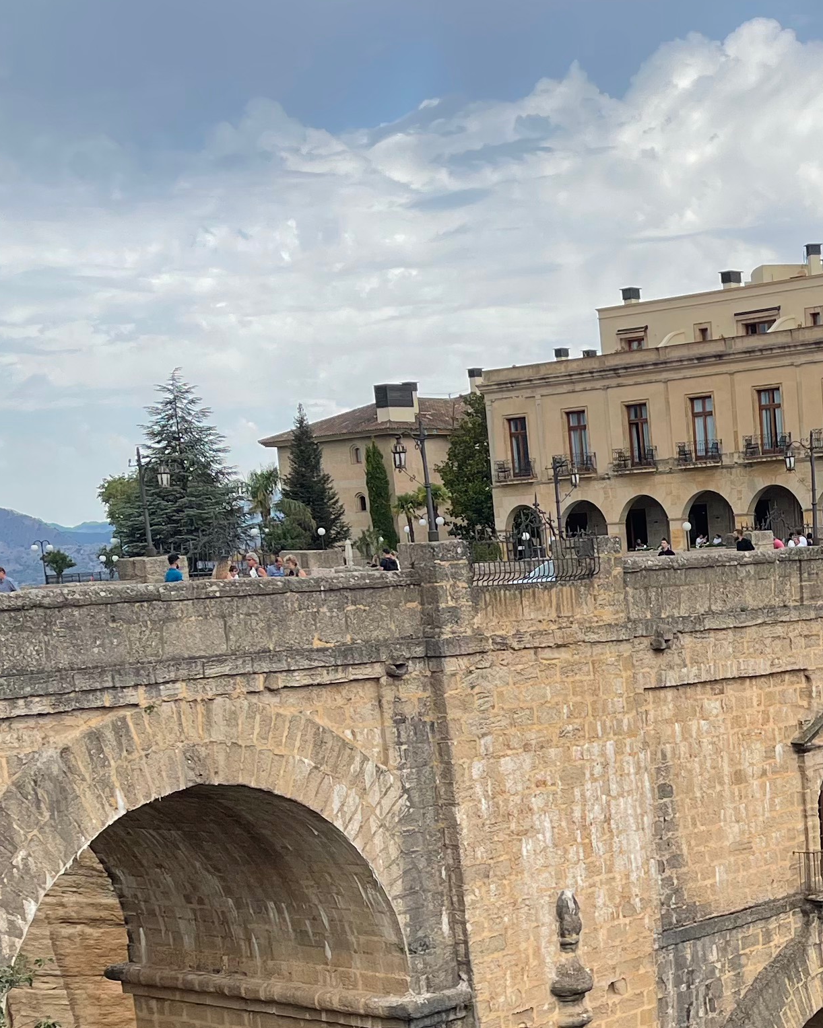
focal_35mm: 67
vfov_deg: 27.4
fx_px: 2040
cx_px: 891
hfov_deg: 21.7
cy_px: 907
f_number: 1.6
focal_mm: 5.1
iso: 32
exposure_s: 1/1767
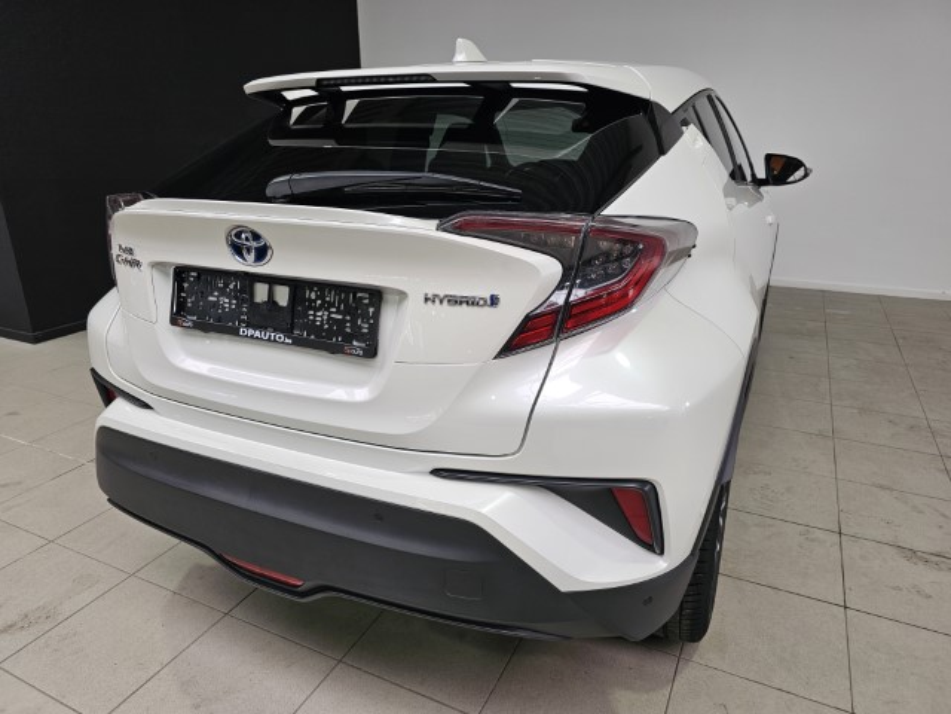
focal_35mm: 23
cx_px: 476
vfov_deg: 58.9
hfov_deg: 73.9
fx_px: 632
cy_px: 357
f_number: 1.7
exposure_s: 1/359
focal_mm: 6.3
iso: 80
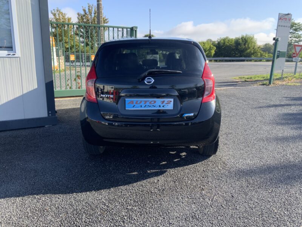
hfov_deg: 61.7
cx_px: 151
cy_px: 114
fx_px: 253
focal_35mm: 29
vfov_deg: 48.2
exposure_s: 1/519
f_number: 1.8
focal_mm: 3
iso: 16
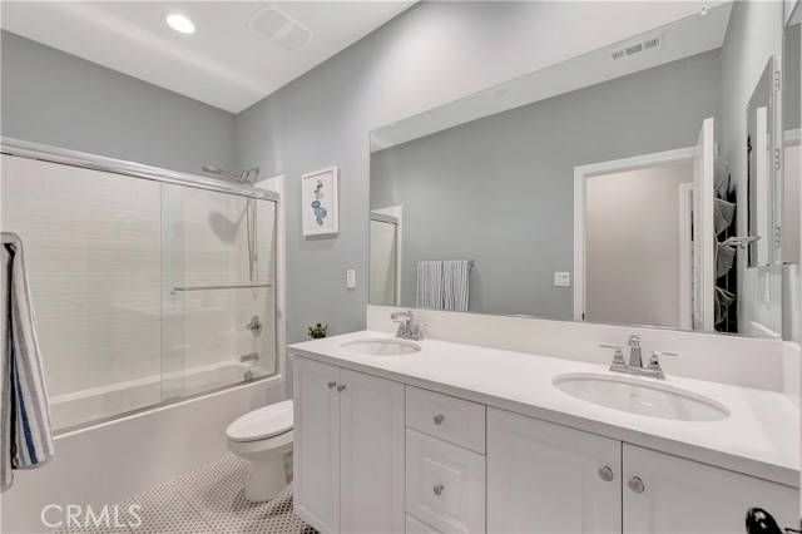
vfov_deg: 77.3
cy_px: 267
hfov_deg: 100.4
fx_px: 334
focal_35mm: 15
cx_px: 401
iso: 100
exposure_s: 1/10
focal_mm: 10
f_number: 5.6
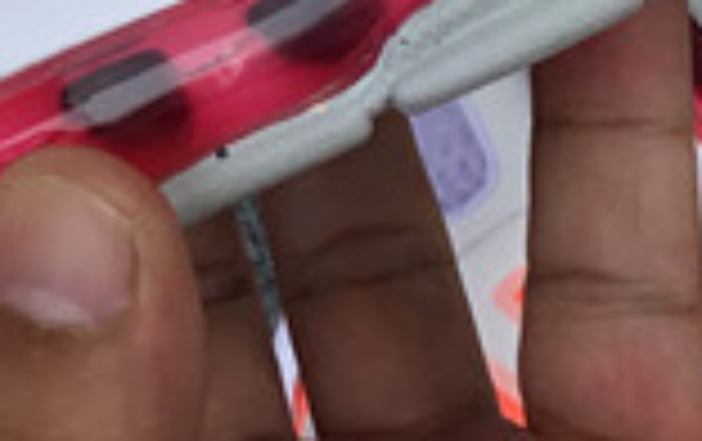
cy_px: -340
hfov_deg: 10.8
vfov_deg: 6.8
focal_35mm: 189
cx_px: -212
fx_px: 3621
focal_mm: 3.3
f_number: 2.4
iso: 25
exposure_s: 1/657
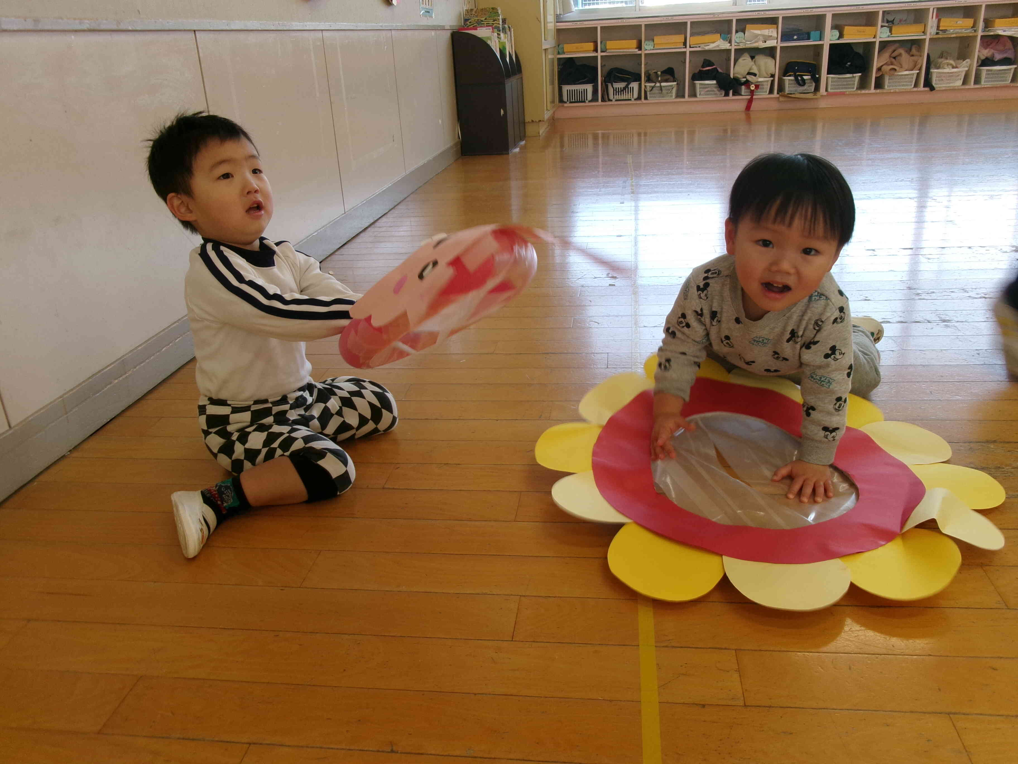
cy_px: 382
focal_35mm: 28
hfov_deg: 63.4
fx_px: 823
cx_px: 509
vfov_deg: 49.7
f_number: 3.9
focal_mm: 5.1
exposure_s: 1/34
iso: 100
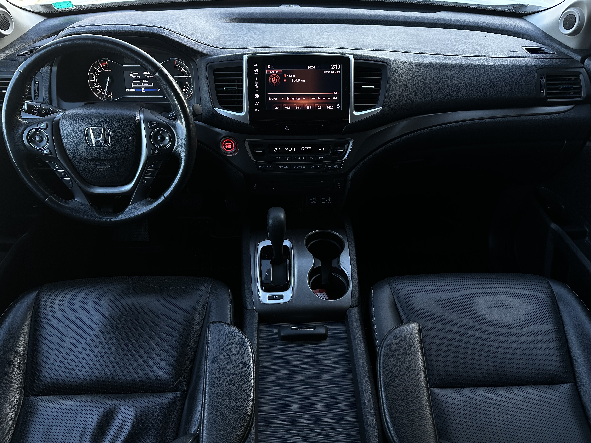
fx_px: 410
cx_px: 296
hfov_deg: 71.6
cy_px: 222
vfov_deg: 56.8
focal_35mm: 24
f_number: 1.78
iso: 200
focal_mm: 6.86
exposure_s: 1/121
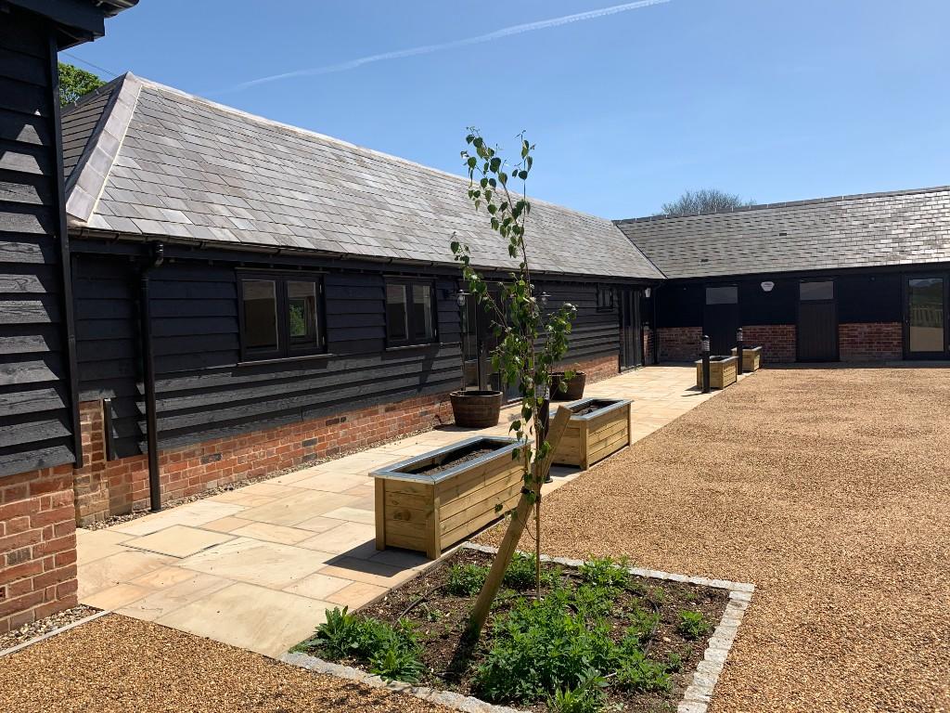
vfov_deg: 53.1
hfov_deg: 67.3
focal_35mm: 26
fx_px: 714
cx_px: 475
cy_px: 356
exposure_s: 1/2755
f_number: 1.8
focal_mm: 4.25
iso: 25
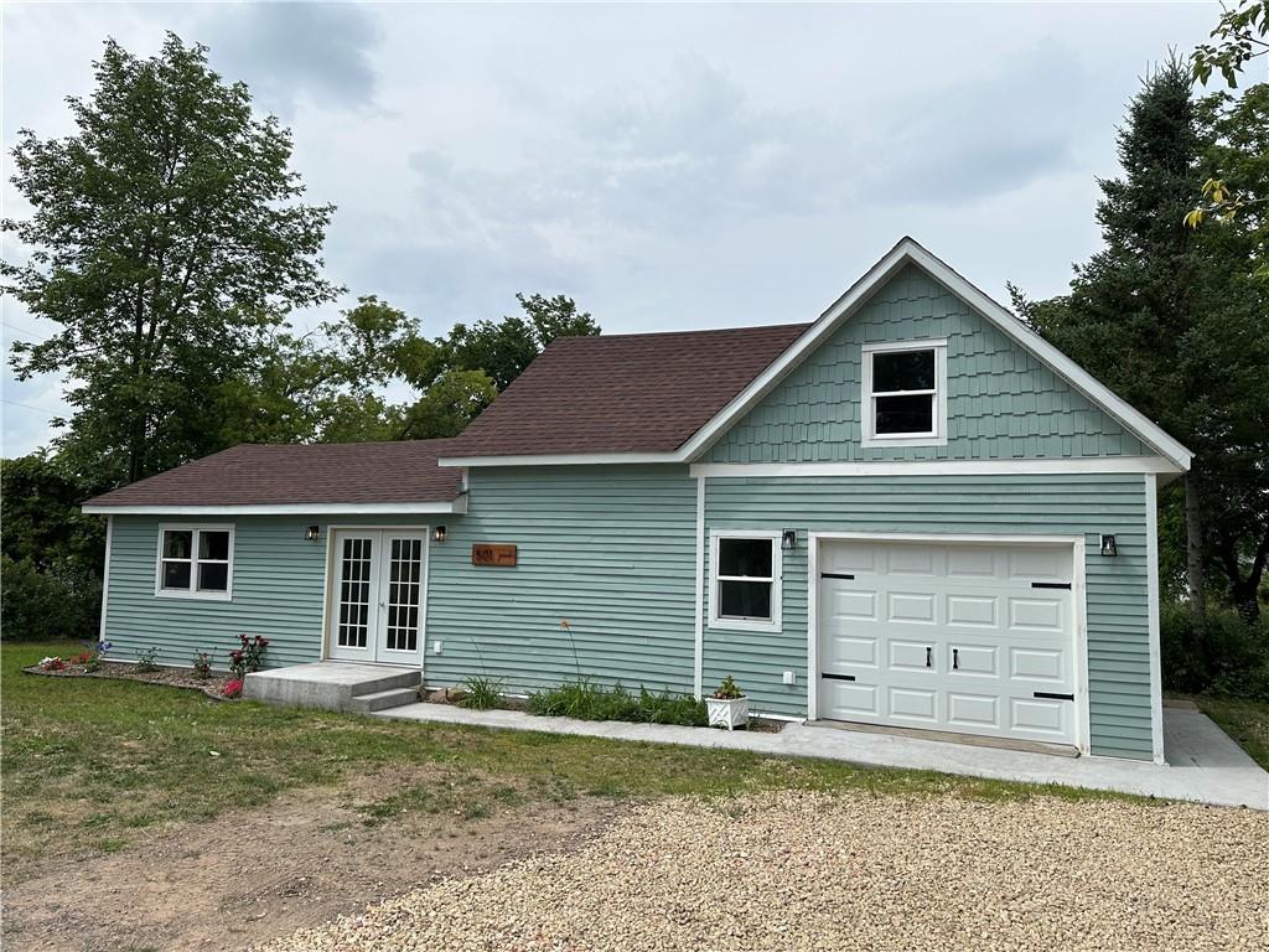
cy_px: 476
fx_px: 880
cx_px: 634
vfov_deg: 56.8
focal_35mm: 24
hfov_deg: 71.6
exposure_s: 1/5848
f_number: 1.78
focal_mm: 6.86
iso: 80
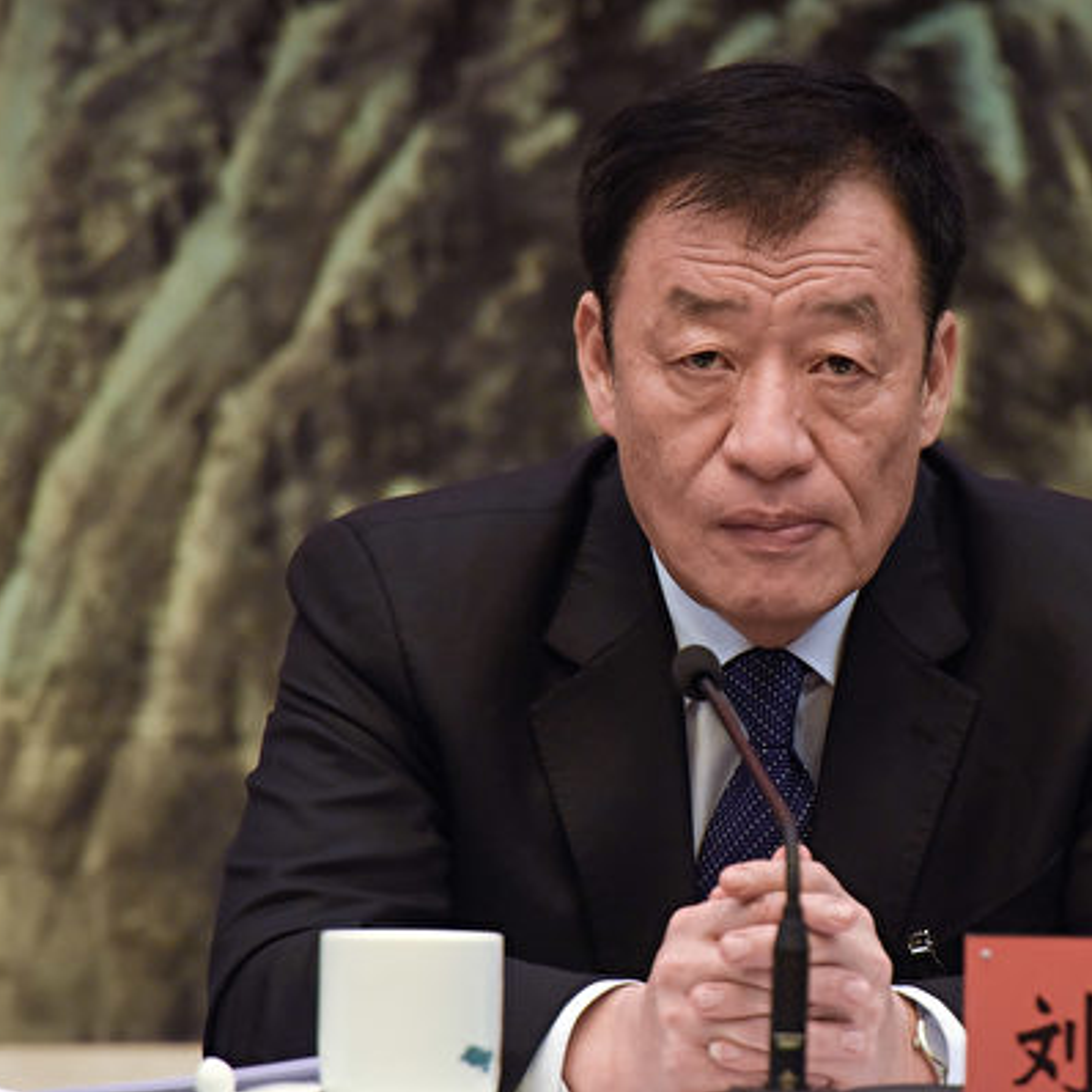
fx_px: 15561
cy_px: 546
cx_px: 757
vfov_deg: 4.0
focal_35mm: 436
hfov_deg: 4.0
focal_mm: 340
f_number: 5.6
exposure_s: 1/200
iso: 2000
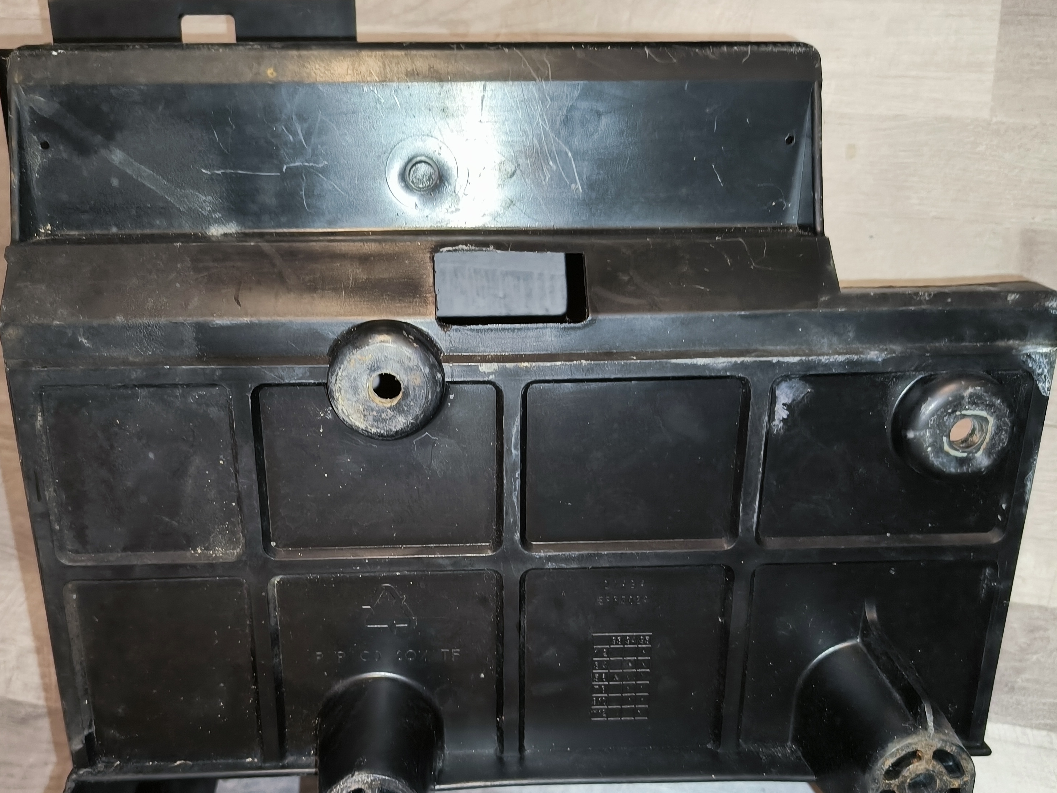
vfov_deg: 42.7
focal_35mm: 33
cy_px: 491
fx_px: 1008
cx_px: 464
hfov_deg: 55.2
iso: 1984
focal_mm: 5.24
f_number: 1.7
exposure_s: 1/25
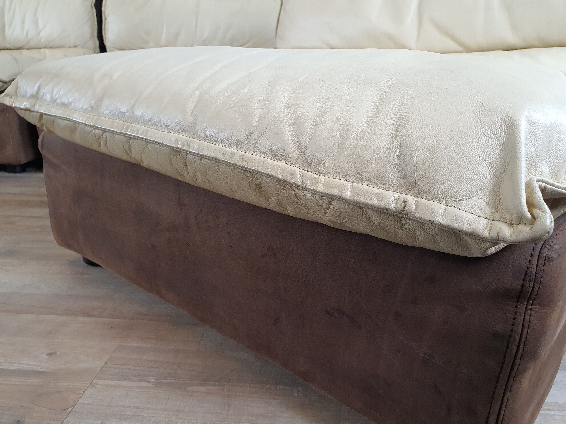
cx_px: 283
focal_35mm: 26
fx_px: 425
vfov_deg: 53.1
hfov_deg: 67.3
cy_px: 212
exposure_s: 1/50
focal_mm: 4.3
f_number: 2.4
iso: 250
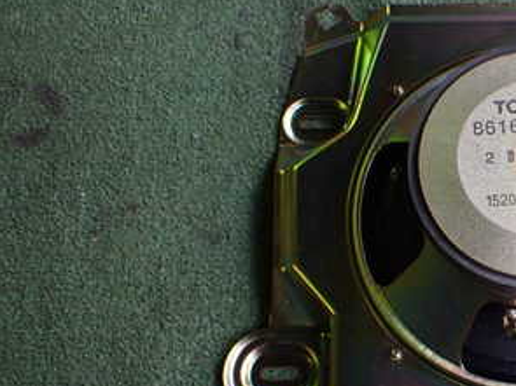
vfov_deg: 23.9
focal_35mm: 61
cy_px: 260
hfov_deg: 29.5
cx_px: 523
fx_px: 909
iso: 200
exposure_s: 1/125
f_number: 2.3
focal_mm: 5.4
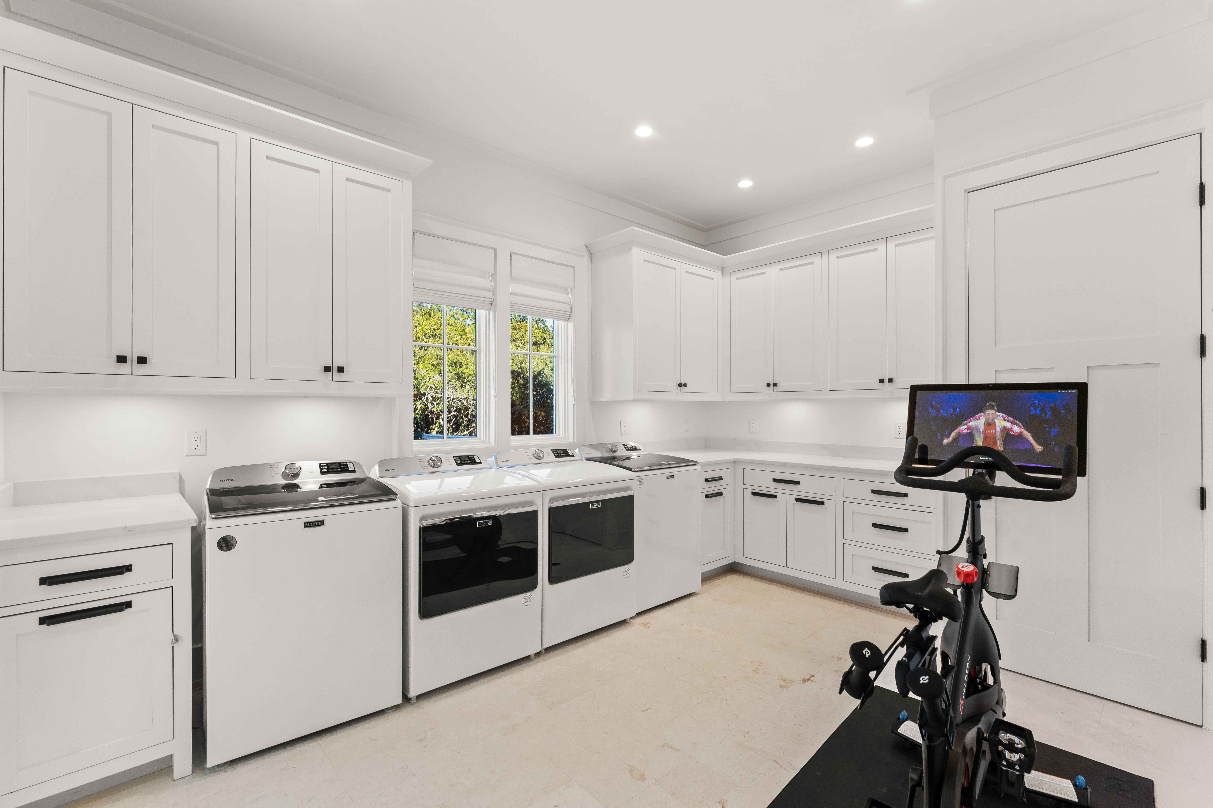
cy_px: 404
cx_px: 606
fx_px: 526
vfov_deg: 75.1
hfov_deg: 98.2
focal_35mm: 16
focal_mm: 15.6
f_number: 8
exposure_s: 1/10
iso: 640
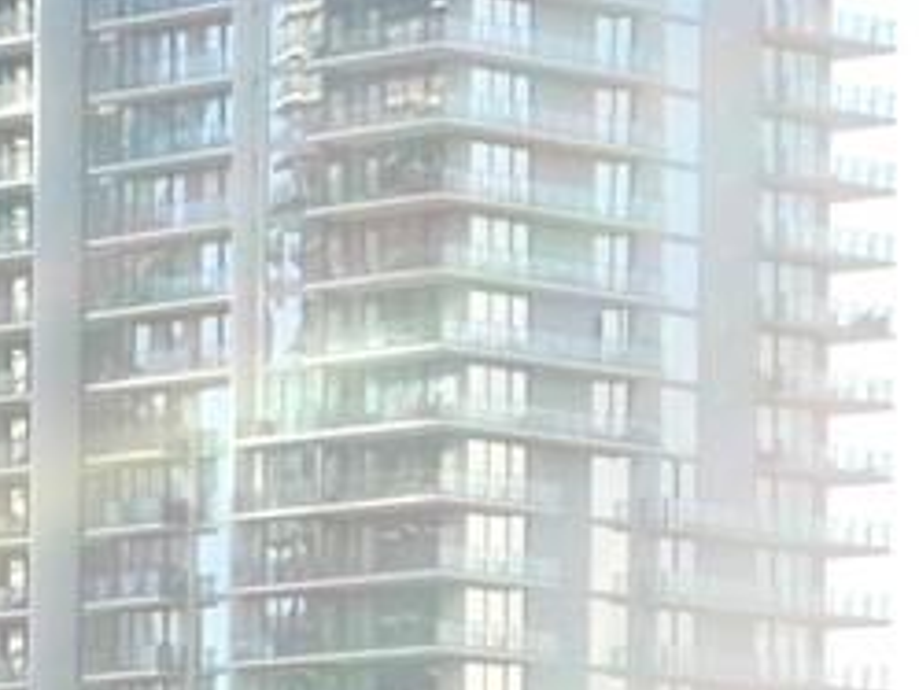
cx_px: -109
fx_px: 8526
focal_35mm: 321
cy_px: 1472
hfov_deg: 6.1
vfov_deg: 4.6
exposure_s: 1/125
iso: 200
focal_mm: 25
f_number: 18
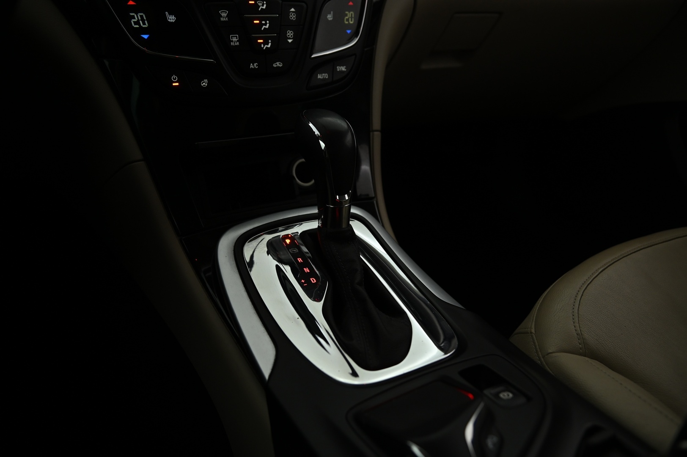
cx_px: 344
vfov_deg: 42.3
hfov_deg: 60.3
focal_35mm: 31
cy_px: 228
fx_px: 591
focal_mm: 31
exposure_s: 1/50
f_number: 4
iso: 1250
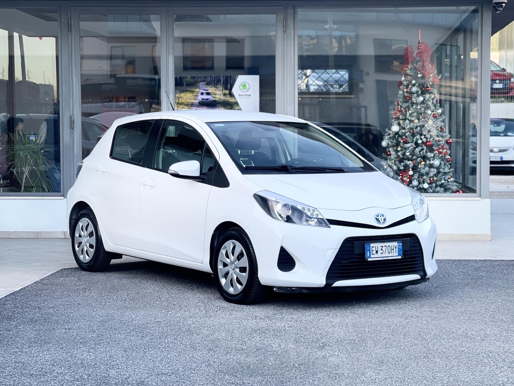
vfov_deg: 22.9
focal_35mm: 64
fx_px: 950
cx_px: 257
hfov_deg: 30.3
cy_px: 193
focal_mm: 7.5
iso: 40
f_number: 2.2
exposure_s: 1/121
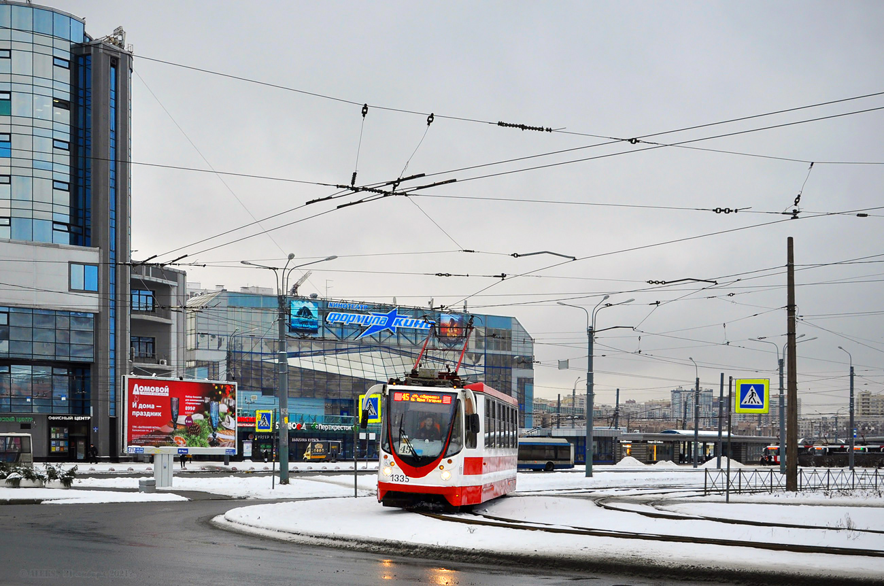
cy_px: 293
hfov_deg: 51.4
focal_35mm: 38
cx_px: 442
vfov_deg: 35.4
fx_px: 919
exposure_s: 1/250
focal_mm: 25
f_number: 5.6
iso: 320
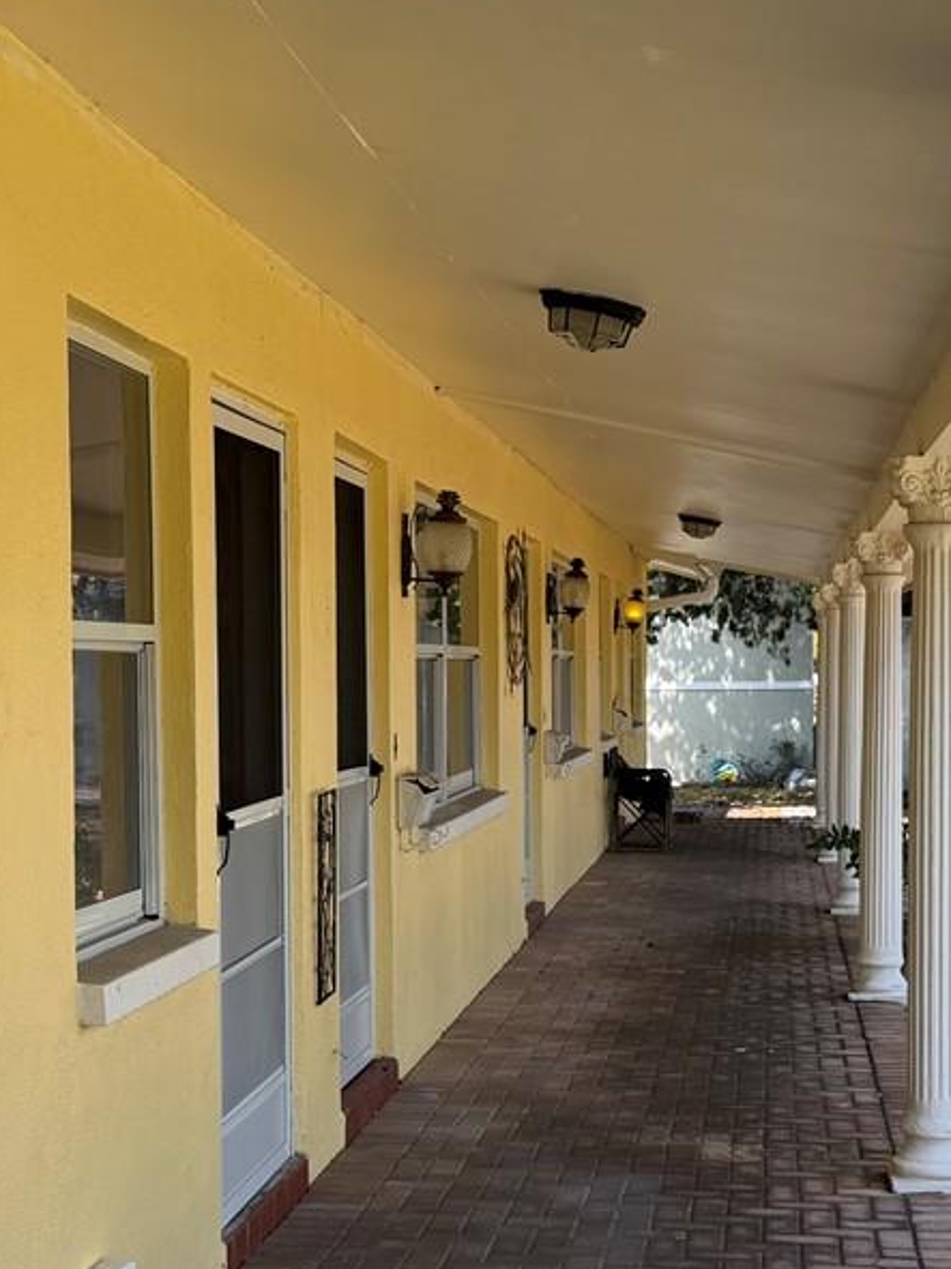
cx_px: 608
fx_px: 2382
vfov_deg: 29.7
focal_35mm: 65
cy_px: 782
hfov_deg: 22.5
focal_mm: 6.76
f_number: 1.78
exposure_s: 1/1314
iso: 80
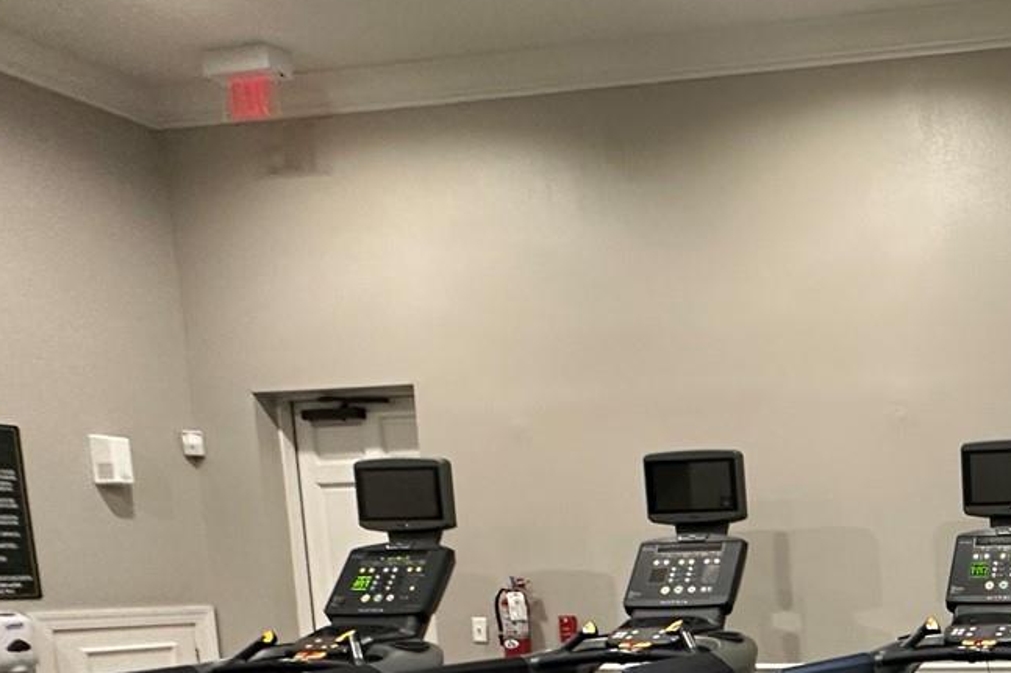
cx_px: 1183
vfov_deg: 33.8
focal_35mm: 36
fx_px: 1011
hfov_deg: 39.8
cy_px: 664
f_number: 2.2
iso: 250
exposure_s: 1/60
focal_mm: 2.22
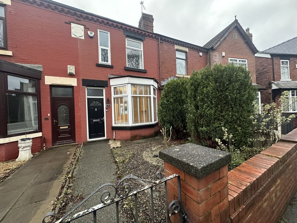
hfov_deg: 102.1
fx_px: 120
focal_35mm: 14
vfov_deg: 85.7
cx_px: 148
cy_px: 112
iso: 320
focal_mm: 2.22
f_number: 2.2
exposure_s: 1/60
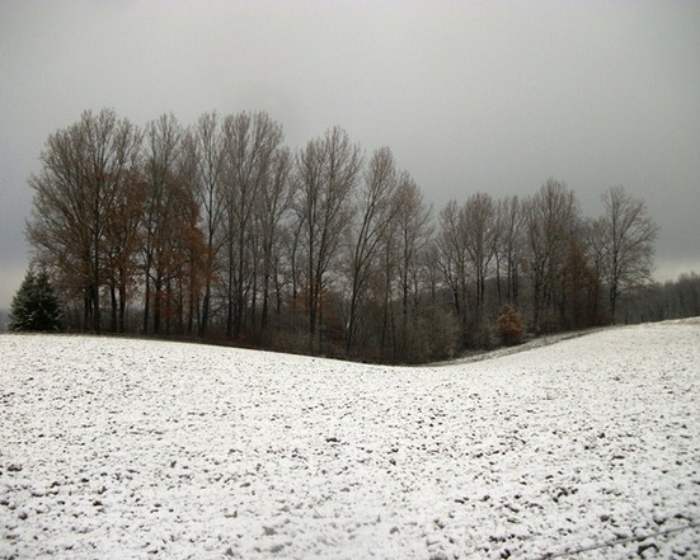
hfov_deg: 52.8
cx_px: 324
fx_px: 705
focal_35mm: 34
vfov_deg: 43.4
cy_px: 278
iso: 80
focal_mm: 5.7
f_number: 2.9
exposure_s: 1/320
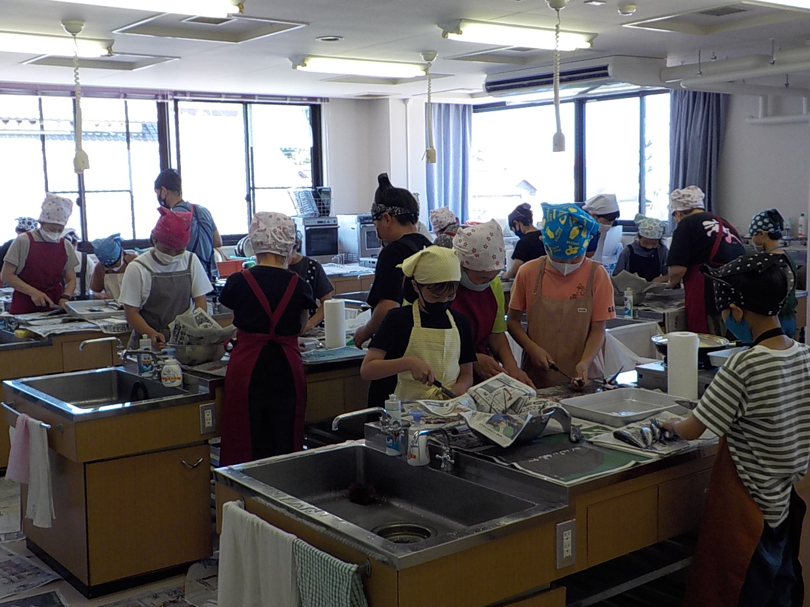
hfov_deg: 47.9
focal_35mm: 39
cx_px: 407
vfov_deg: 36.8
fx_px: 912
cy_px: 311
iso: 125
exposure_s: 1/80
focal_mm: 4.1
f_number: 3.3
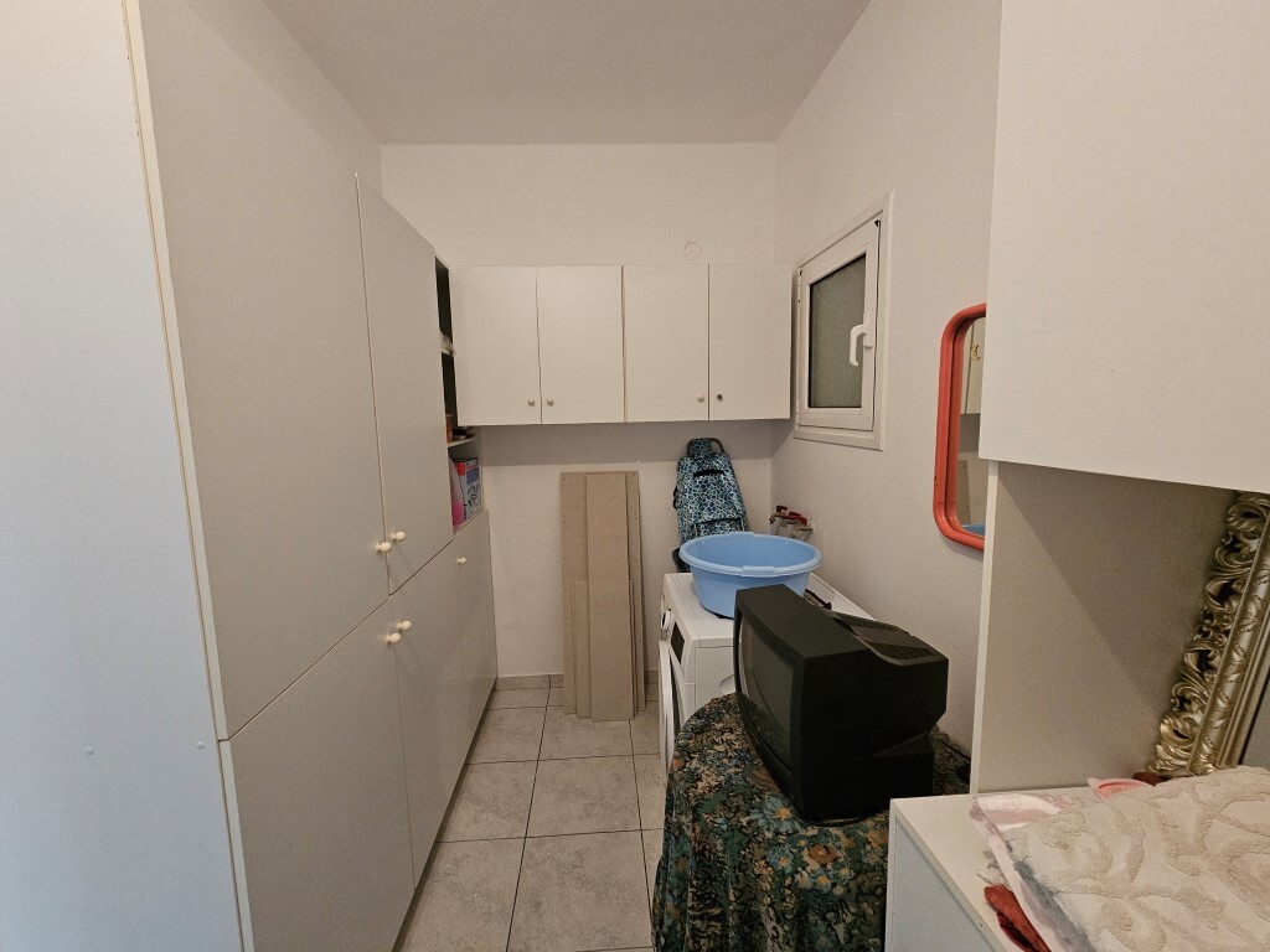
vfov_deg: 89.9
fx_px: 477
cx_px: 635
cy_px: 476
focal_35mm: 13
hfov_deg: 106.2
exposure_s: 1/33.3
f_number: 2.2
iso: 640
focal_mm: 2.2
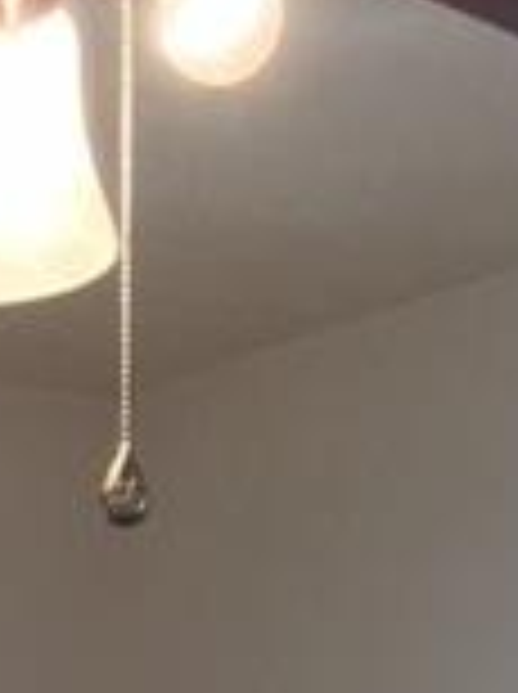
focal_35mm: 226
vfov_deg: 7.5
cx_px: -351
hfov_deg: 6.4
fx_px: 4522
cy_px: 2241
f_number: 2.2
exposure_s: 1/30
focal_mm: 4.15
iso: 40
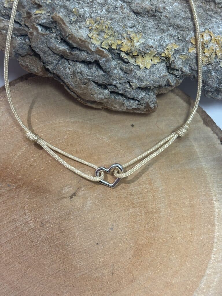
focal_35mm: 52
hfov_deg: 28.0
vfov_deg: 36.8
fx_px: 445
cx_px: 111
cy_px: 148
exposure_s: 1/50
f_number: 1.6
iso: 80
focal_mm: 5.96
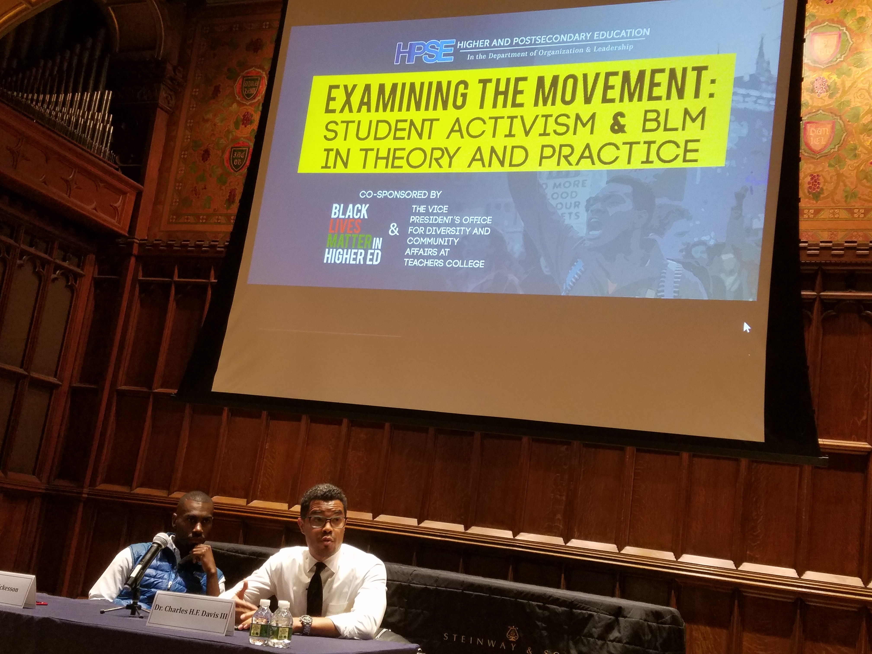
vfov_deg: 53.1
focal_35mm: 26
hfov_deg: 67.3
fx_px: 655
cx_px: 436
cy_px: 327
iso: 200
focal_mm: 4.2
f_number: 1.7
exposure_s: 1/20
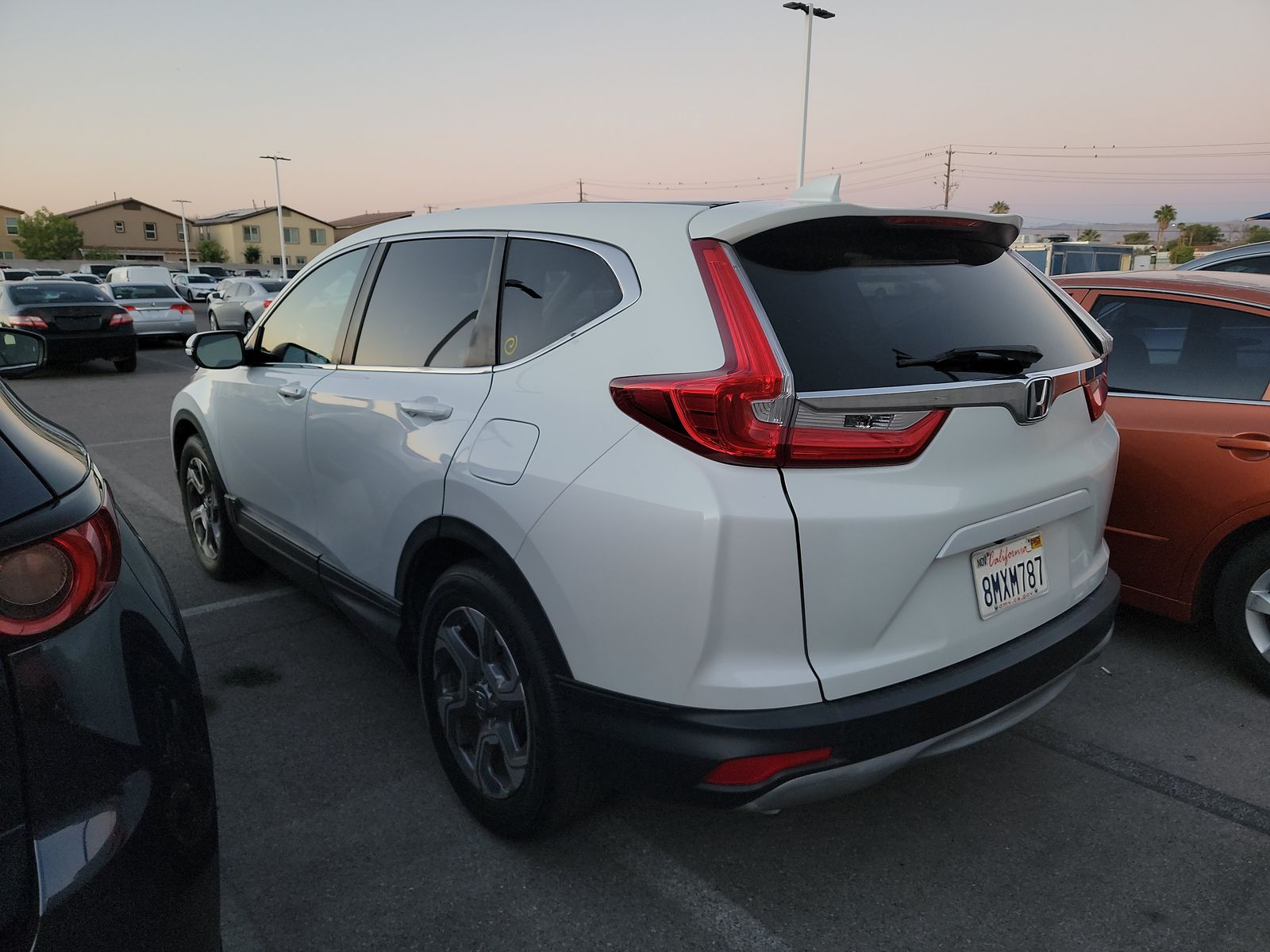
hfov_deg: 71.6
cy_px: 476
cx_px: 635
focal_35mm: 24
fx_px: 881
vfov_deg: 56.8
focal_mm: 6.7
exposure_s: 1/59
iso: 213
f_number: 1.8
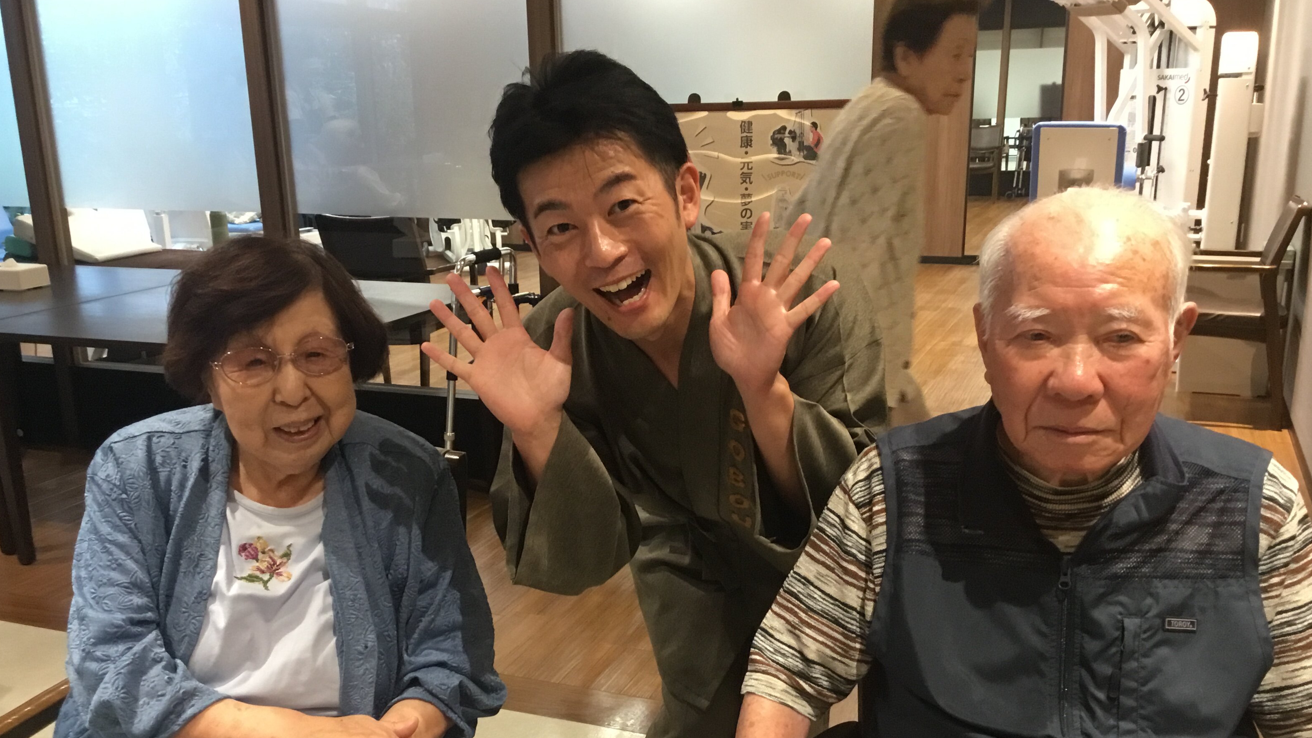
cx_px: 657
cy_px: 447
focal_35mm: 35
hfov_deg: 56.6
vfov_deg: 33.6
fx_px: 1218
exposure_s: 1/30
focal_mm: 3.3
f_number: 2.4
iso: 125
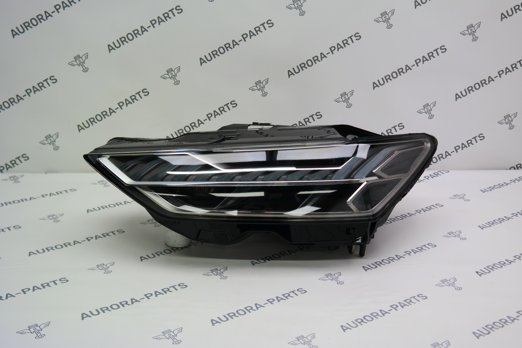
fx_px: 667
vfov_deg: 29.2
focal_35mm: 46
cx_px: 261
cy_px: 174
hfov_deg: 42.7
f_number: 4.5
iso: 200
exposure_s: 1/60
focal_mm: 30
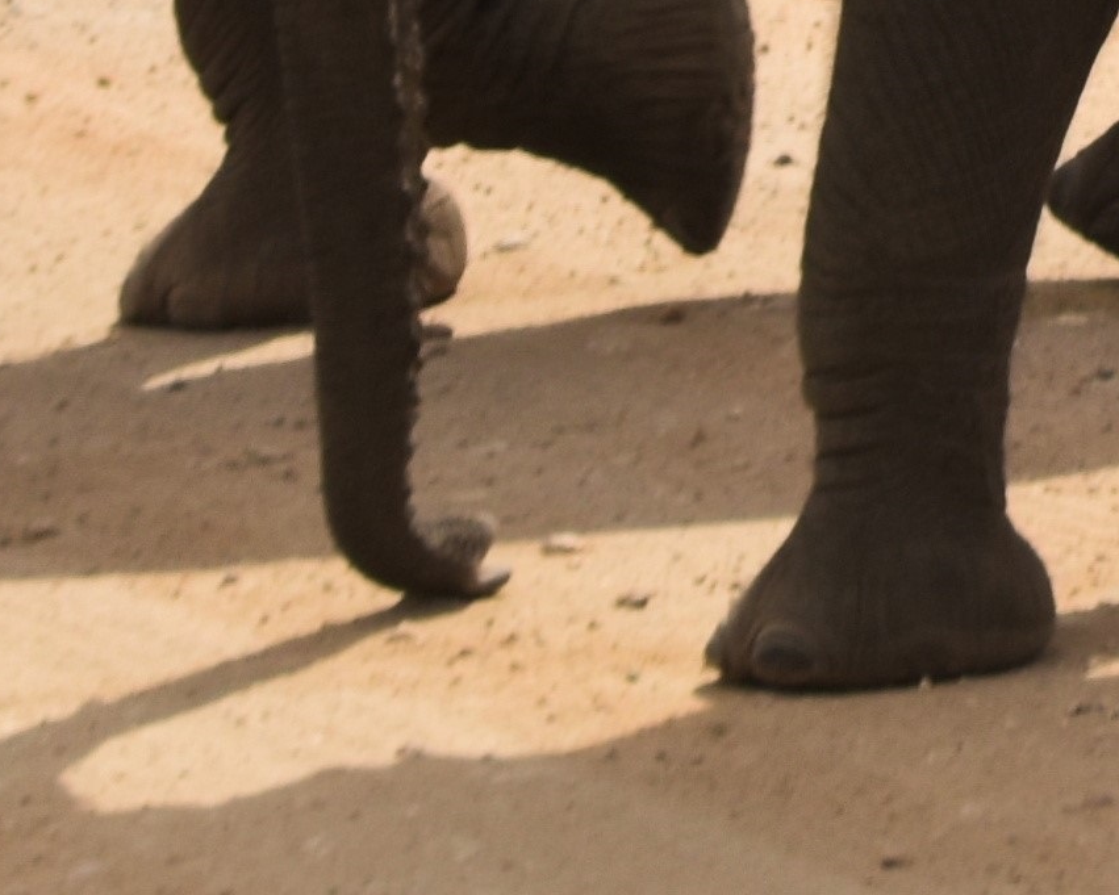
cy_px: -1460
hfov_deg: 4.6
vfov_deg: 3.6
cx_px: 2162
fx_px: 13812
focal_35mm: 417
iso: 100
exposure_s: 1/320
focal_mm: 42
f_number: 9
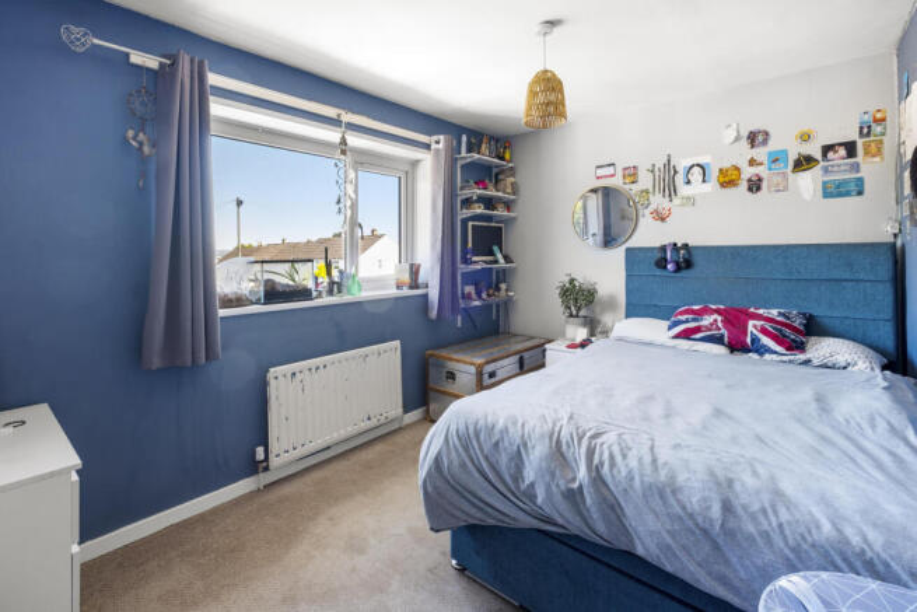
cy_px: 306
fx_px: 382
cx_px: 458
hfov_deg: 100.4
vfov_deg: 77.4
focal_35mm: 15
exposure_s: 2.6
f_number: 8
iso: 160
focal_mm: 10
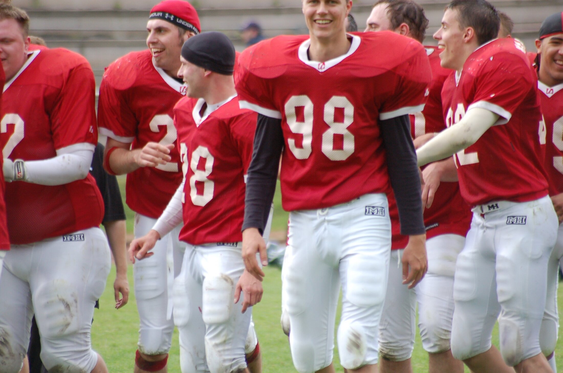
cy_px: 186
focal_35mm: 450
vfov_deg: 3.0
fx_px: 7024
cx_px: 282
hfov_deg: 4.6
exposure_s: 1/500
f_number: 5.6
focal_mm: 300
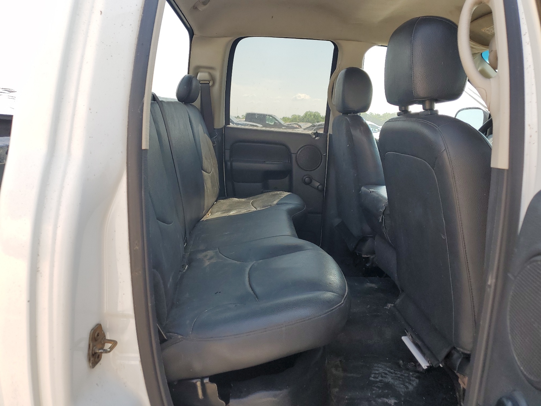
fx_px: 406
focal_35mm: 26
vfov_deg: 53.1
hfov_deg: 67.3
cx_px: 270
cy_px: 203
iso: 50
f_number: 1.5
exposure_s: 1/625
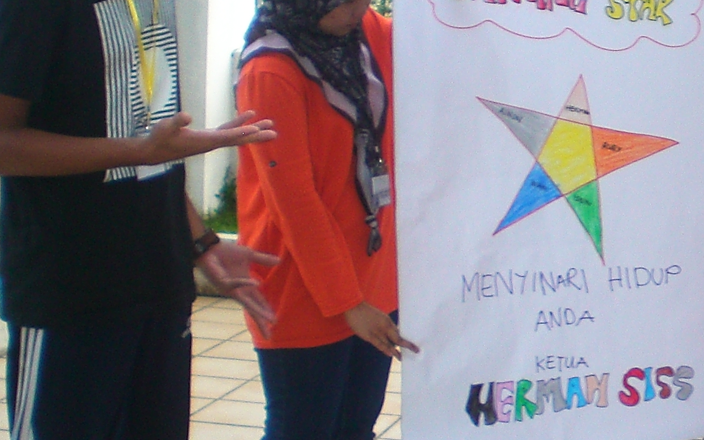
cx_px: 714
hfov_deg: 21.9
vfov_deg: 14.4
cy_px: 255
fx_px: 1746
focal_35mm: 91
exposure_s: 1/80
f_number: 3.1
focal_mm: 6.3
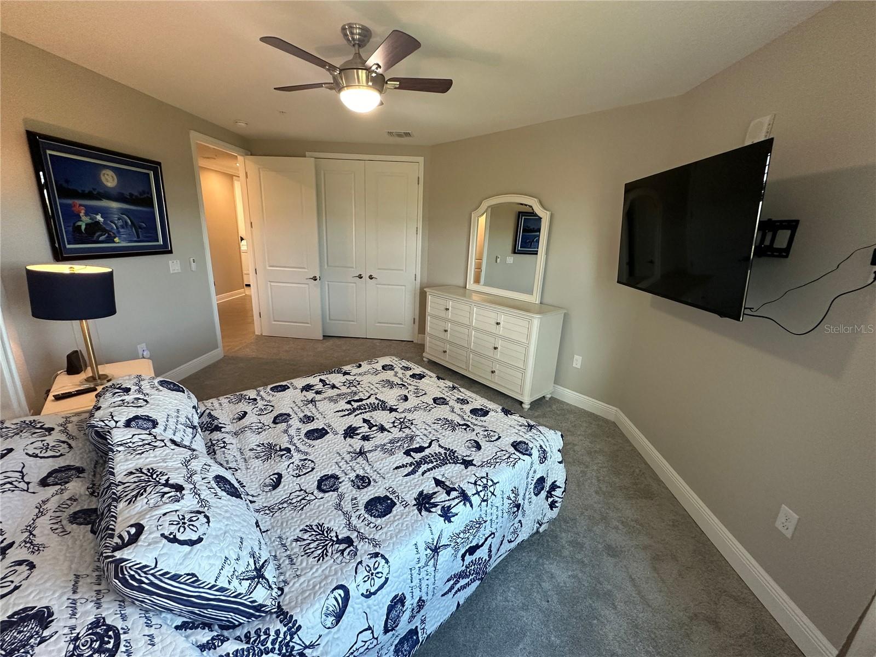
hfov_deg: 102.1
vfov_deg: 85.7
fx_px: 354
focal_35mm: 14
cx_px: 438
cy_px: 328
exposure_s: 1/120
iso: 250
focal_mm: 2.22
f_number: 2.2
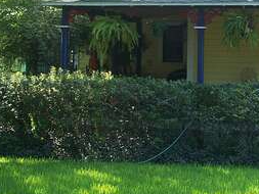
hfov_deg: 16.6
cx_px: 236
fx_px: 876
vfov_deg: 12.5
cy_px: -14
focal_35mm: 117
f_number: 2.8
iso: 64
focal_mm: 7.8
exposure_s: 1/80
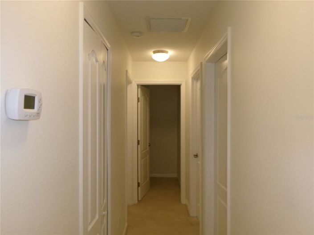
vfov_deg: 49.7
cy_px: 118
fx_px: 254
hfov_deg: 63.5
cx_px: 157
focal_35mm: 28
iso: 200
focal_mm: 5.1
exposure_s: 1/34
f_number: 3.9
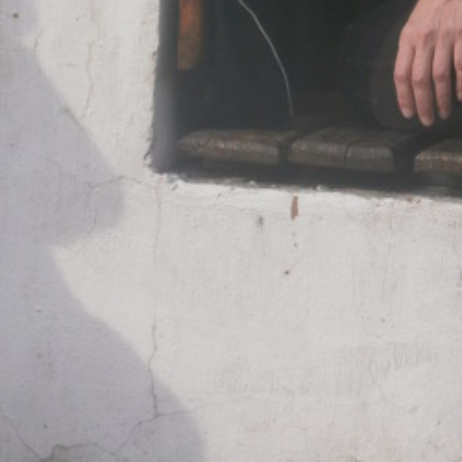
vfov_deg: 7.6
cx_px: 279
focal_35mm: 229
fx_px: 3458
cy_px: -91
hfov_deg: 7.6
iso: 100
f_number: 6.5
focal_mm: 19.2
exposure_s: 1/160
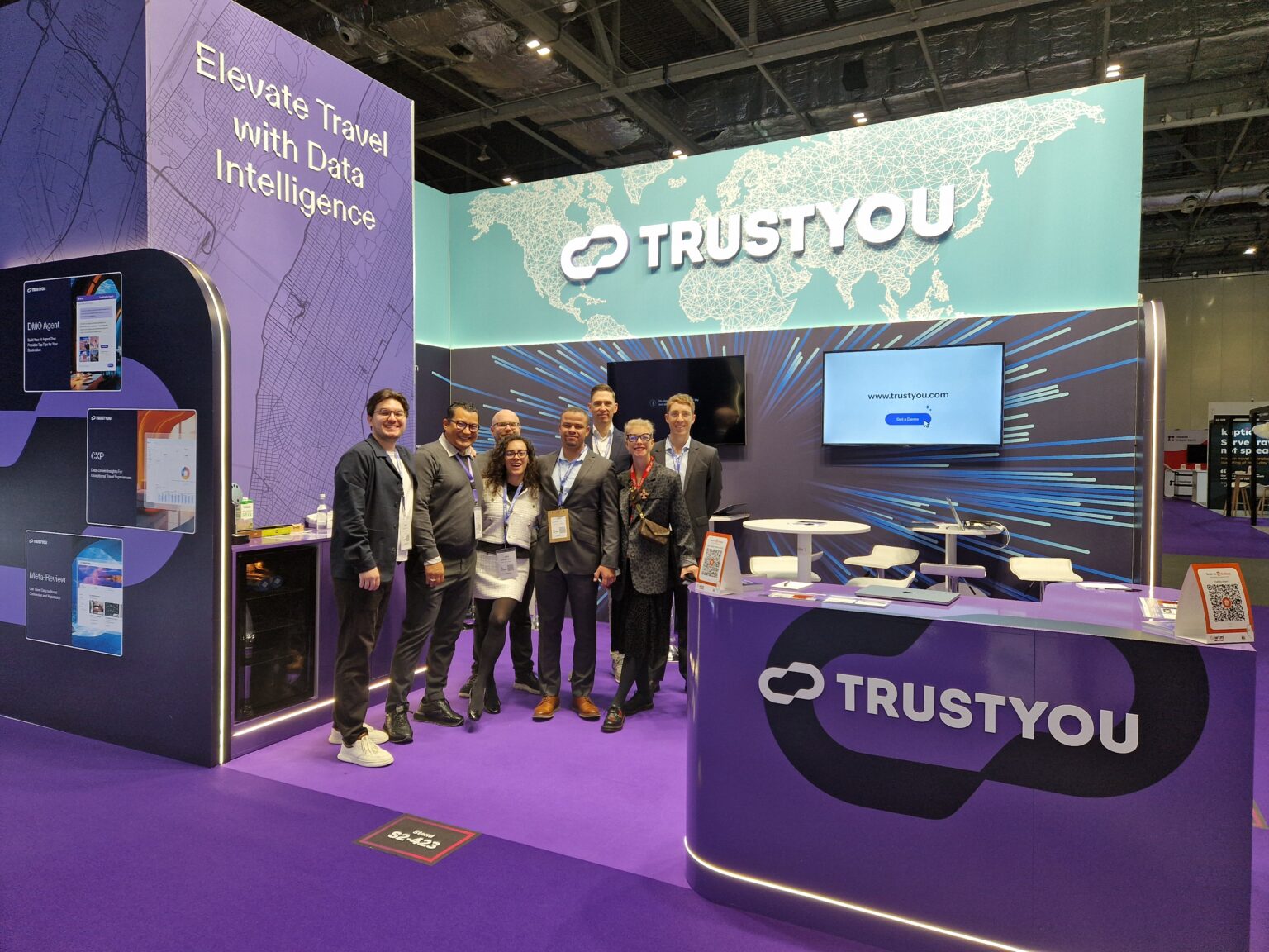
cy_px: 476
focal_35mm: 23
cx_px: 634
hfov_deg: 73.9
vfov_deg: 58.9
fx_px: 843
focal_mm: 5.4
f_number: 1.8
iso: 64
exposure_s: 1/100
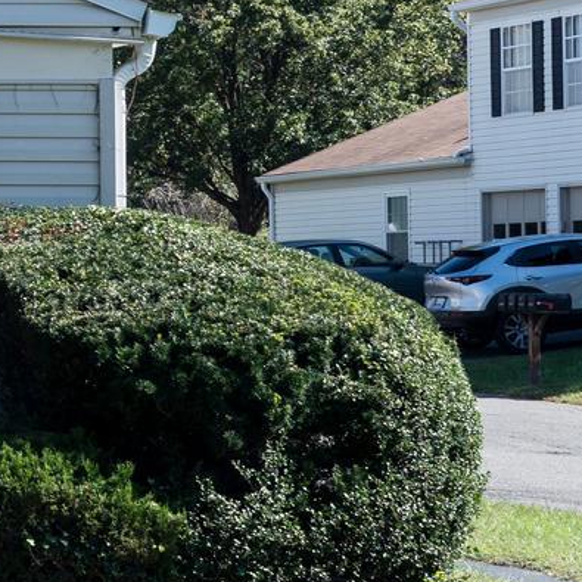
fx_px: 3101
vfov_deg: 10.6
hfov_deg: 9.4
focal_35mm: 163
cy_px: 2
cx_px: -869
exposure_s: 1/160
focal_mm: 37
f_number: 8
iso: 100
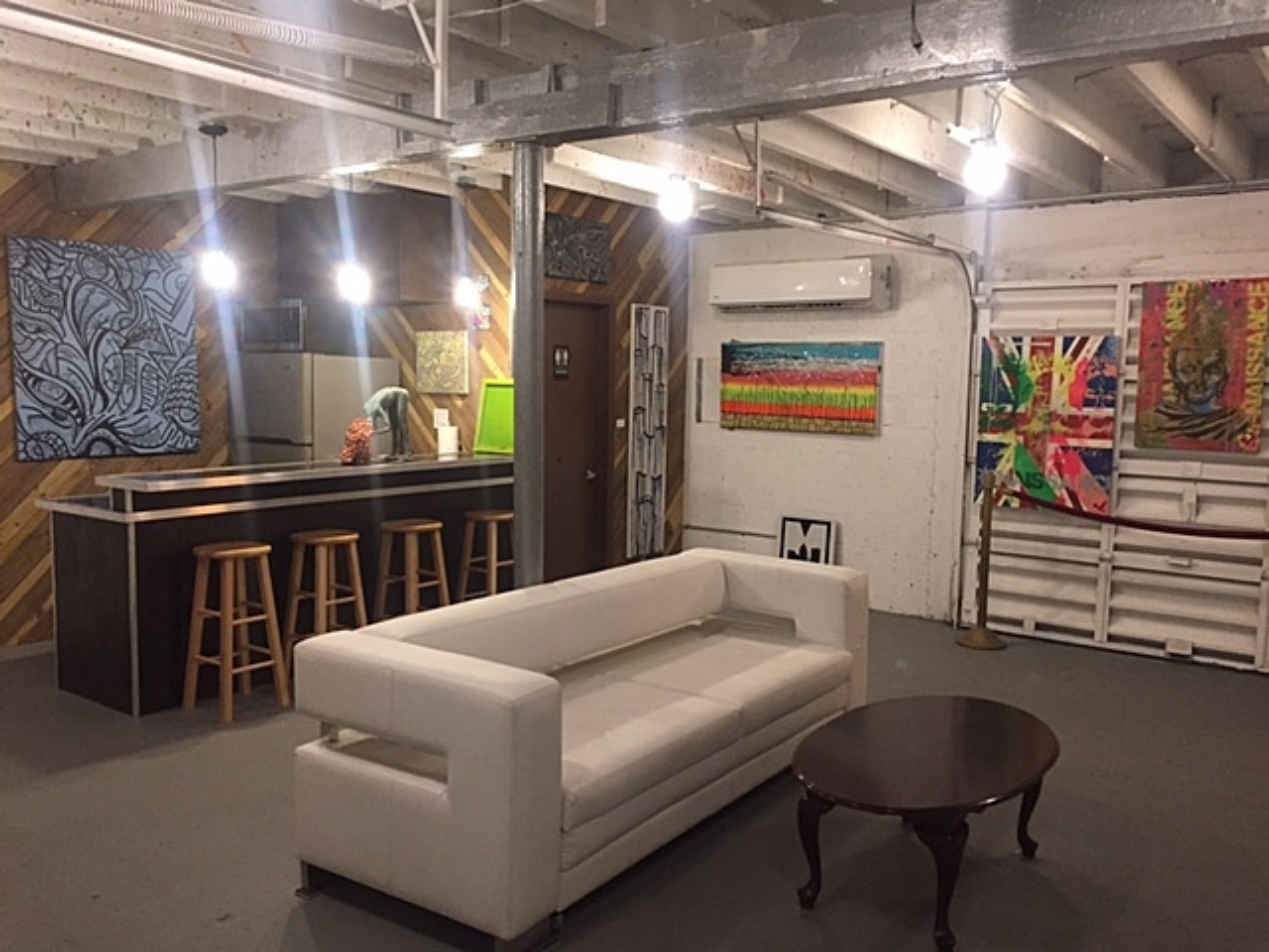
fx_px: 1063
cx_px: 634
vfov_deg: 48.2
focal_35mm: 29
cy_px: 476
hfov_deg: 61.7
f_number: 2.2
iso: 160
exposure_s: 1/30
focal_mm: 4.15
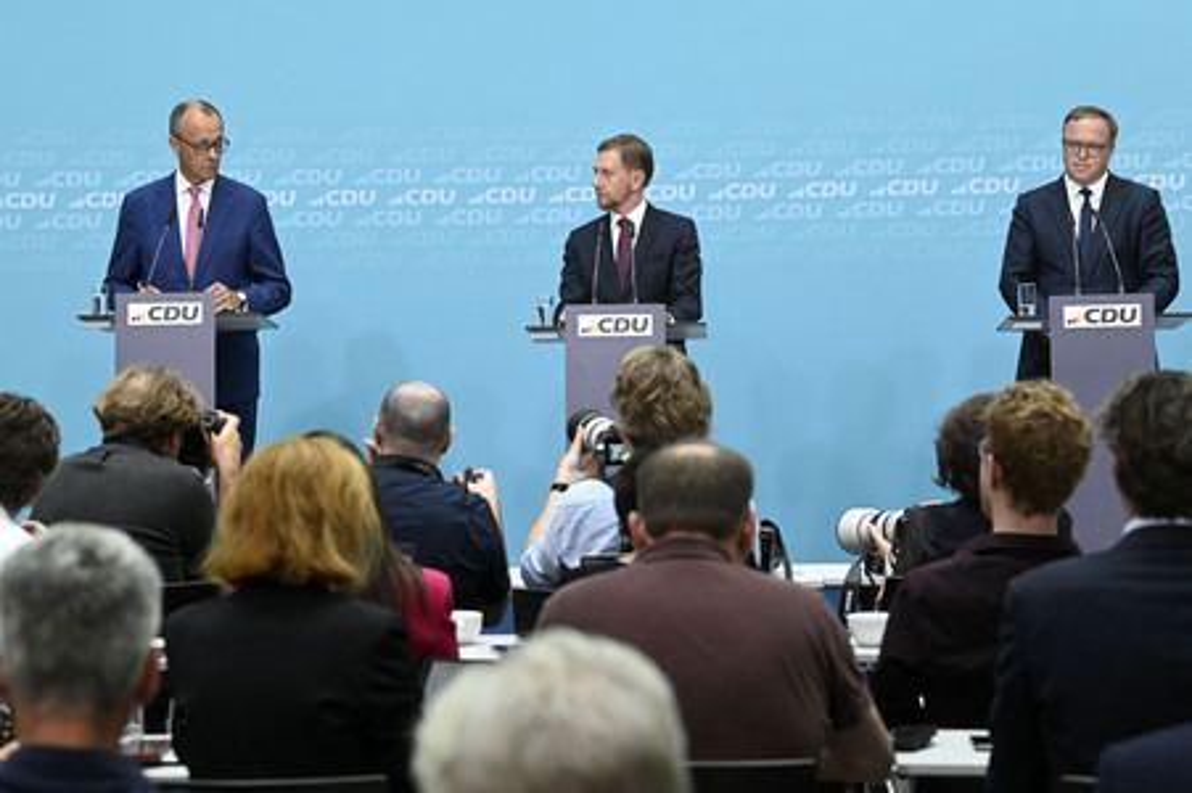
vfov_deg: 14.4
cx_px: 596
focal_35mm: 95
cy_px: 396
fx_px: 3143
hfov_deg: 21.5
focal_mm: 95
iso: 4000
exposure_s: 1/500
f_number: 5.6
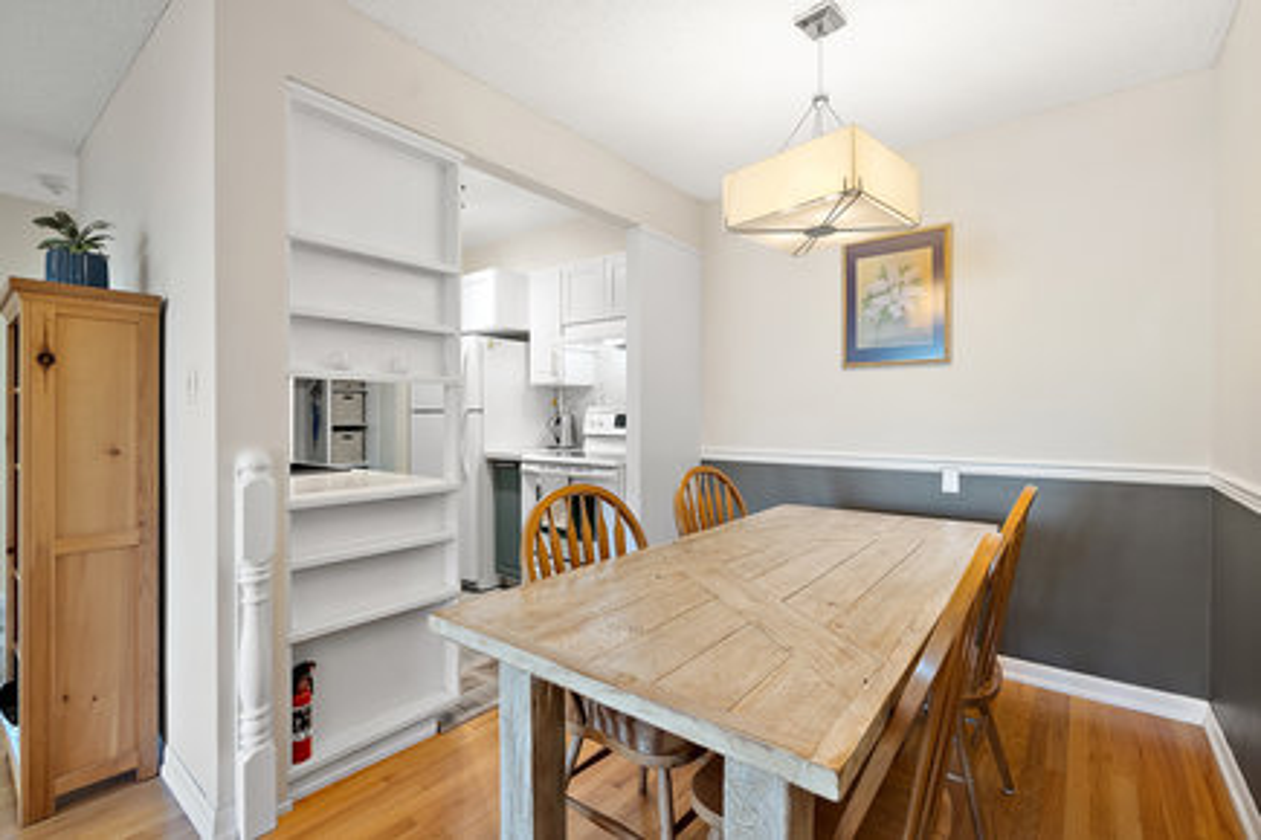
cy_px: 420
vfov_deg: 73.7
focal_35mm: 16
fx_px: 560
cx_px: 630
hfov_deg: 96.7
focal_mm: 16
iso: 320
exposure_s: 1/3
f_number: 7.1
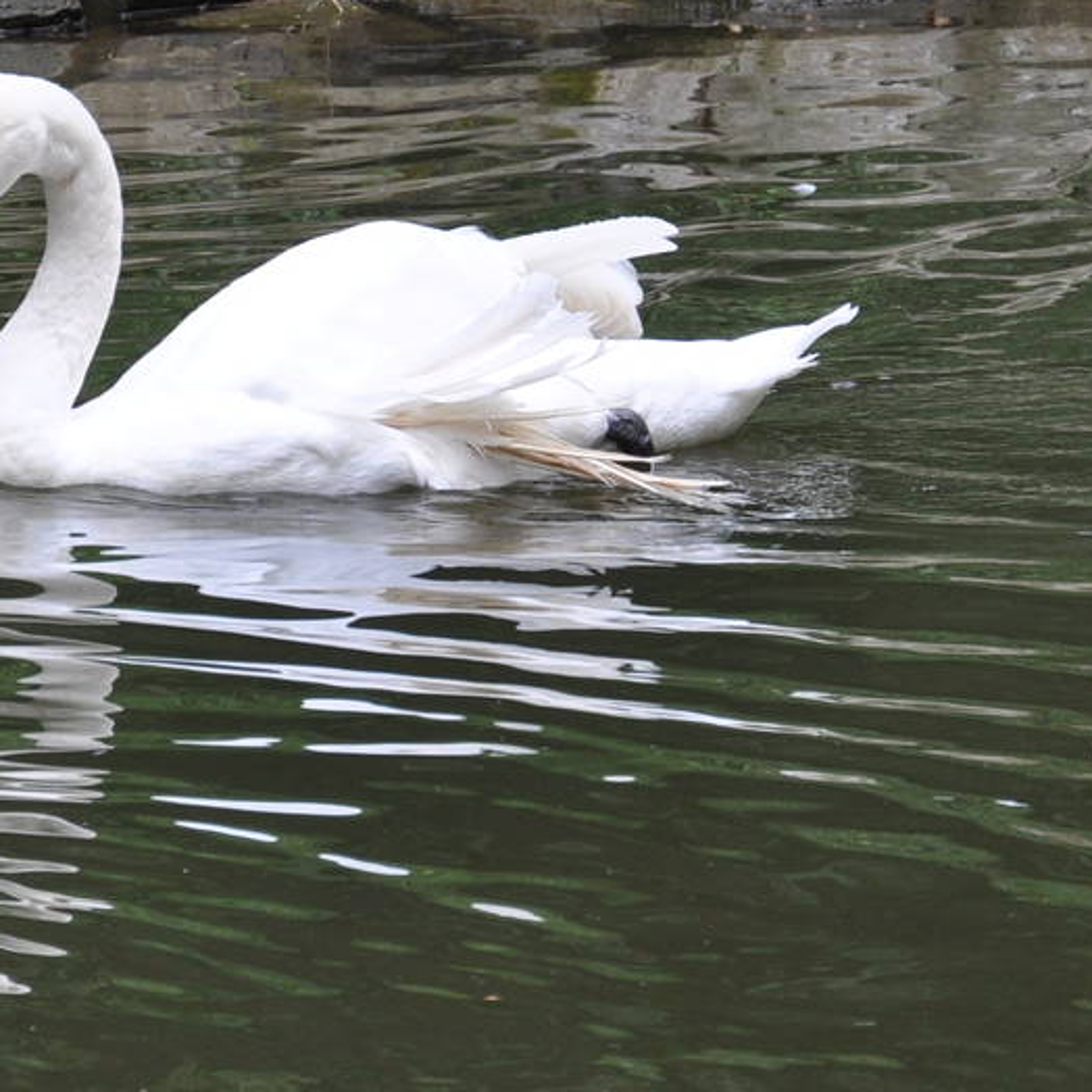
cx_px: 217
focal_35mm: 408
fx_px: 14572
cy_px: 282
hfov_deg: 4.3
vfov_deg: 4.3
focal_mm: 105
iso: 400
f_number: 5.6
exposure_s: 1/320
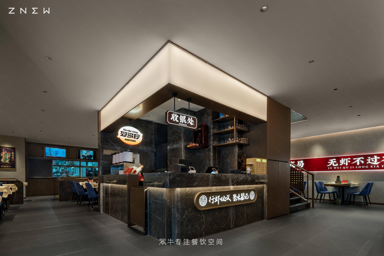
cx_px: 192
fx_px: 181
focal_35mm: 17
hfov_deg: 93.3
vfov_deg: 70.5
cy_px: 128
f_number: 11
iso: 200
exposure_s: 1/2.5
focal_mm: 17
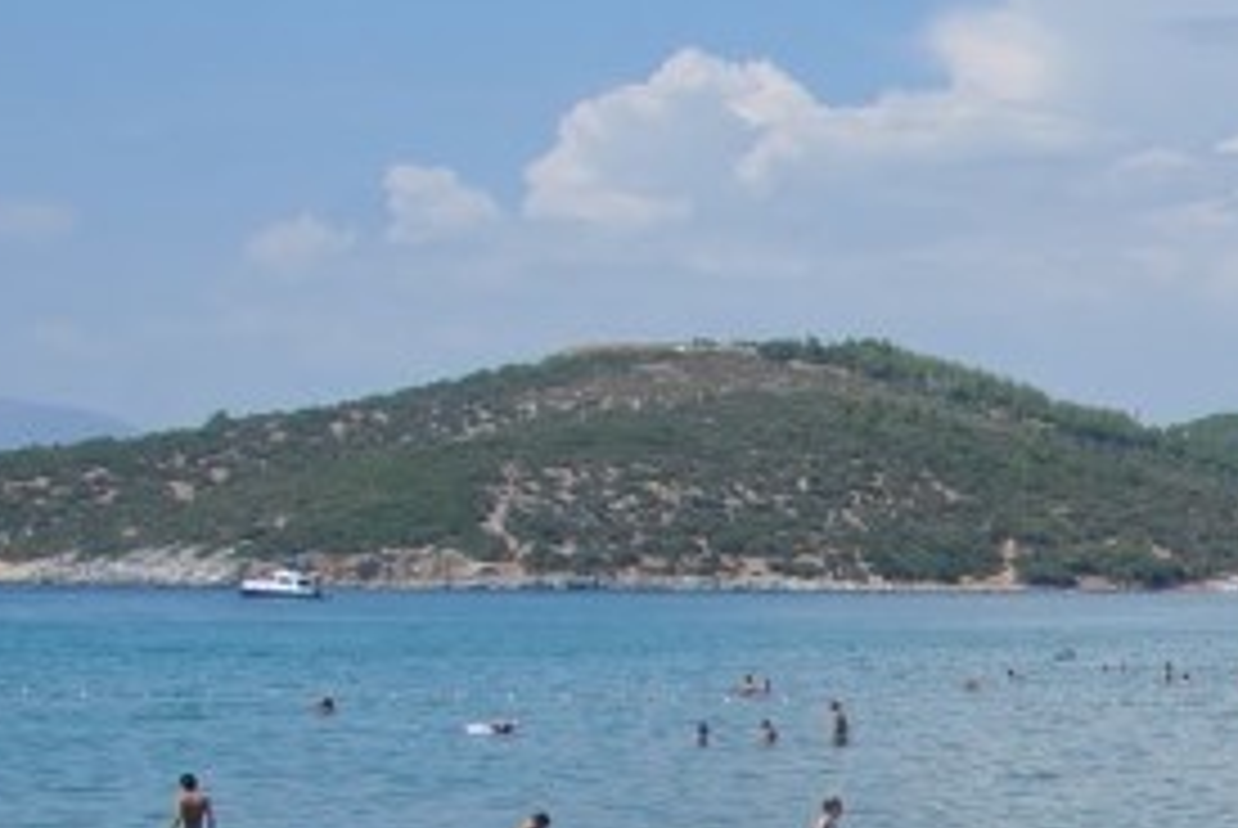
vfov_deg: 10.7
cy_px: 1107
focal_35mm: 125
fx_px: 4303
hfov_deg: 14.3
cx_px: 2294
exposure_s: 1/320
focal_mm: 20
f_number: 9
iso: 100
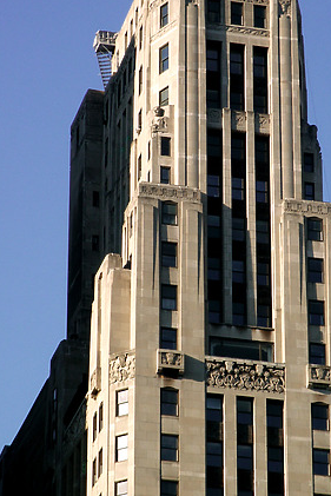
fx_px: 2839
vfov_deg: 10.0
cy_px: 224
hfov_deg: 6.7
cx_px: 204
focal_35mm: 206
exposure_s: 1/125
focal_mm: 28.23
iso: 64
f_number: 8
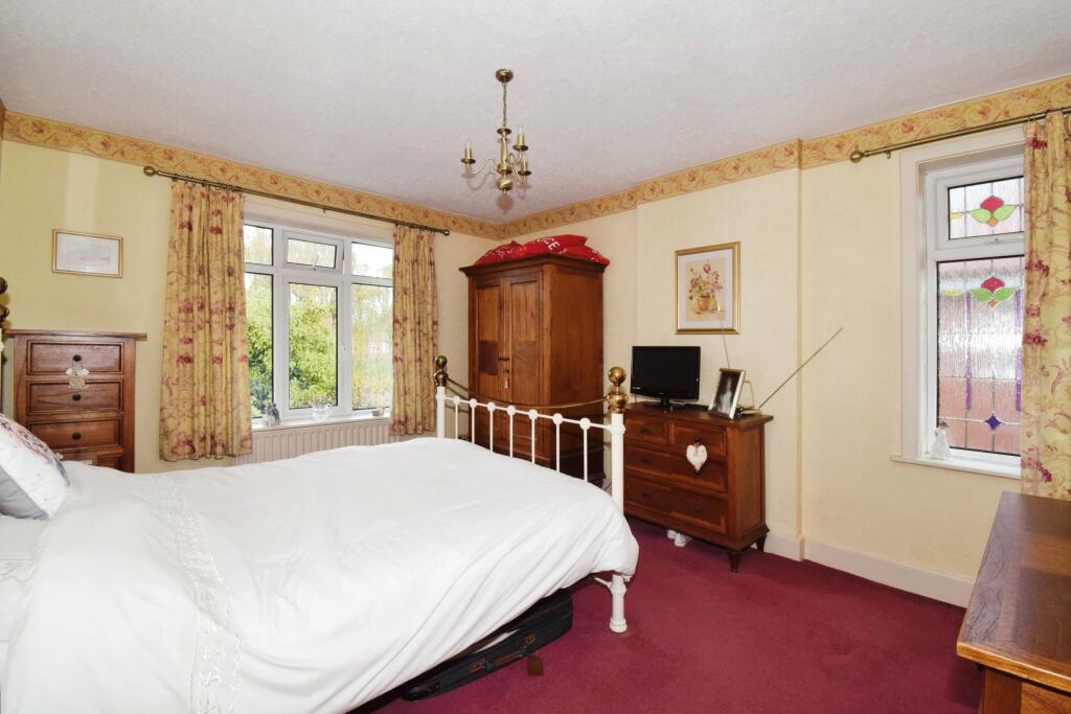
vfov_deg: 77.3
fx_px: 446
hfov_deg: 100.4
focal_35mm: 15
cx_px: 536
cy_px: 357
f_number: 10
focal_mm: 10
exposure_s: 1/60
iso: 1000
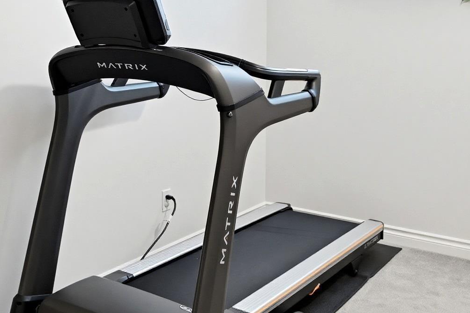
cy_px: 50
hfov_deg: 42.2
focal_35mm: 46
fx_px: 607
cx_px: 194
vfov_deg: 28.2
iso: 400
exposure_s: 1/2.5
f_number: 8
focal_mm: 15.5
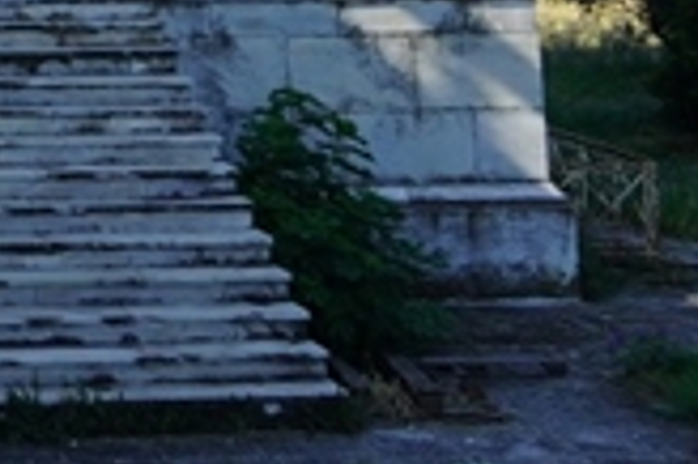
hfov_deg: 15.0
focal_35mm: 124
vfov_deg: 10.0
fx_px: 2402
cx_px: -428
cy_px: -558
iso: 100
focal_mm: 18
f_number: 10
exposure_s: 1/160
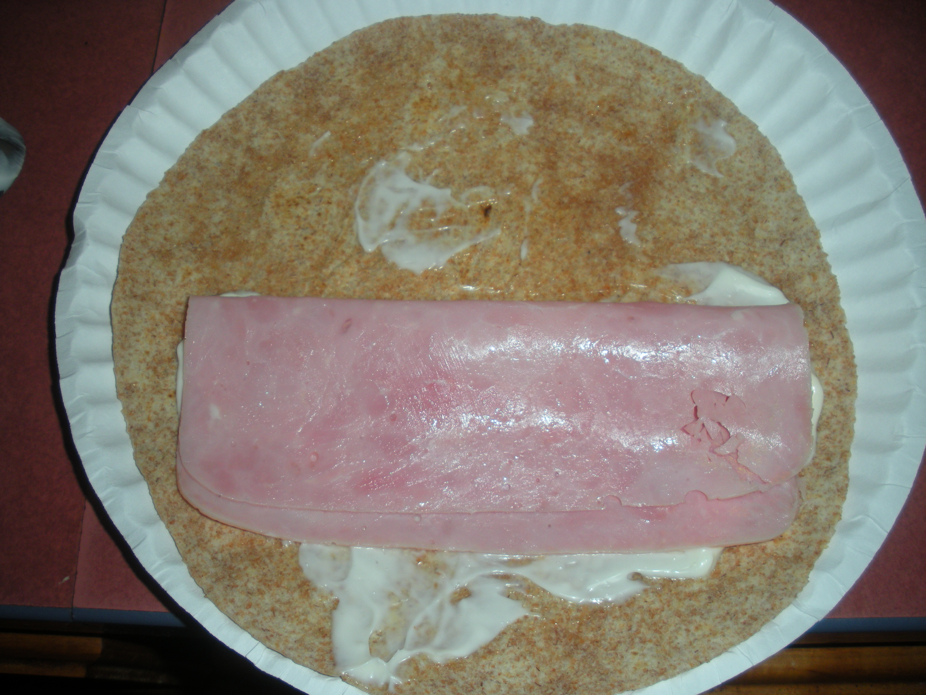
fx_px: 963
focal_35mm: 36
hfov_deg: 51.4
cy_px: 348
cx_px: 463
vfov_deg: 39.7
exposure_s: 1/60
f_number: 3.5
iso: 64
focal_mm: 6.3
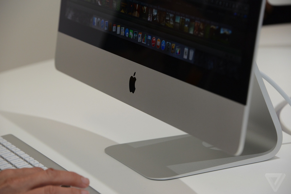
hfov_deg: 11.4
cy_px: 97
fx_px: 1455
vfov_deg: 7.6
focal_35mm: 180
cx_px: 146
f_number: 8
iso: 2000
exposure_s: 1/250
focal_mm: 180
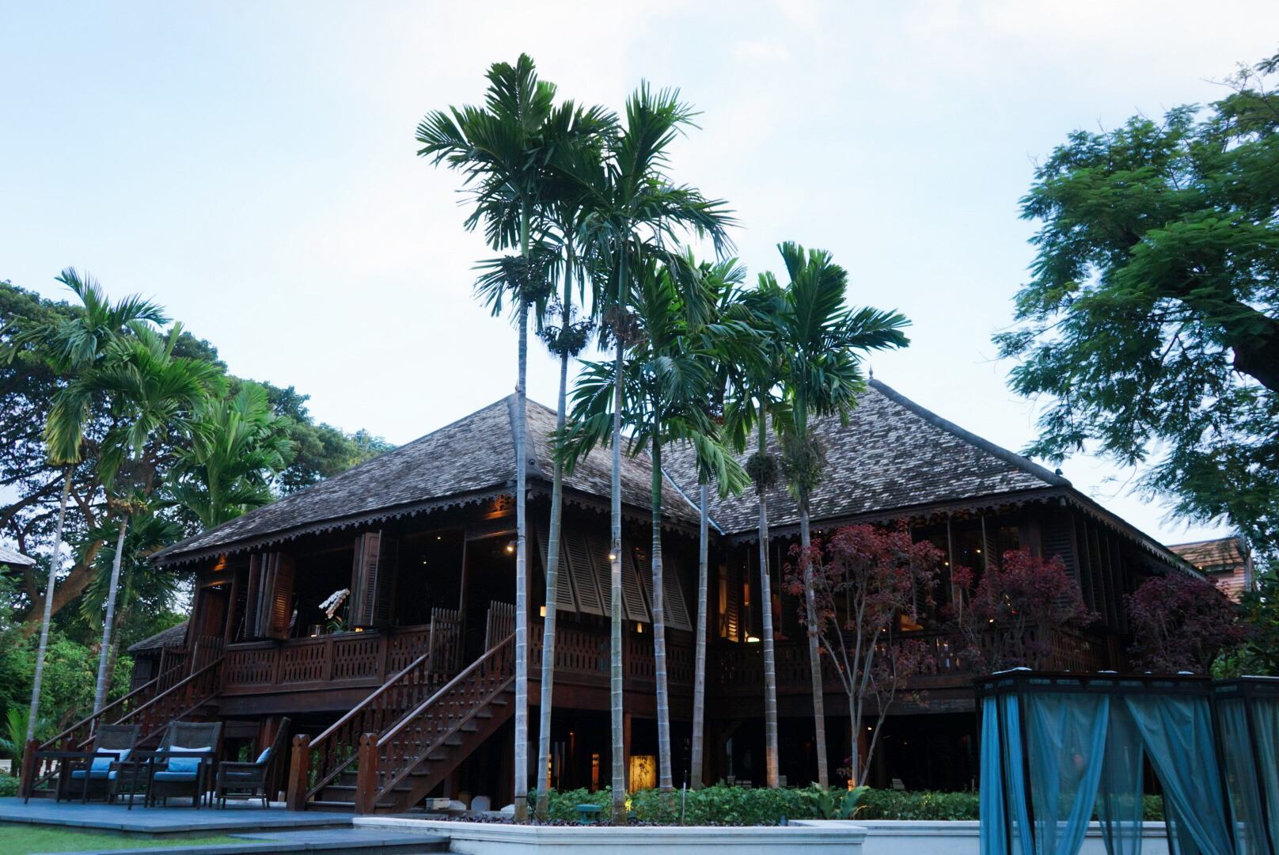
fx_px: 1031
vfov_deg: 45.0
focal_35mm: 29
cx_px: 640
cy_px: 428
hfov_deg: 63.6
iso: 160
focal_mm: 29
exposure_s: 1/60
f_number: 3.5
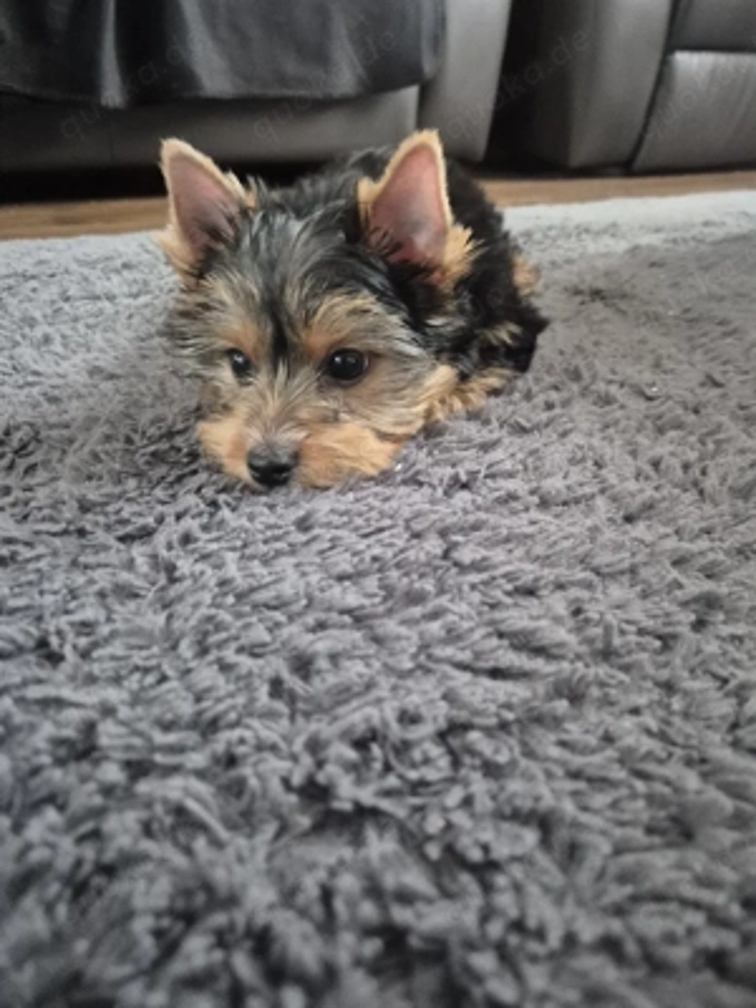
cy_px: 504
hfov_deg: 58.9
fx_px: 670
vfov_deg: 73.9
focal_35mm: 23
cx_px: 378
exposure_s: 1/50
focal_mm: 5.4
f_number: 1.8
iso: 1250
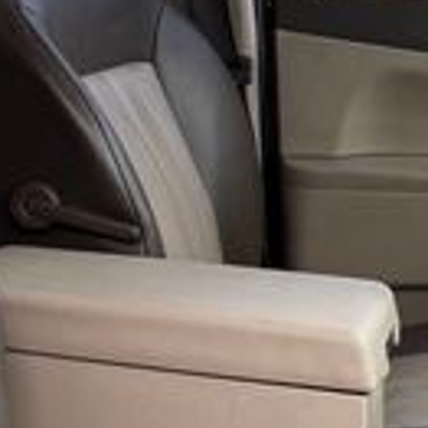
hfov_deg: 16.0
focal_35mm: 104
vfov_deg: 16.7
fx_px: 1455
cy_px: 294
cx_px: 533
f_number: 1.78
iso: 80
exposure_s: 1/387
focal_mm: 6.76
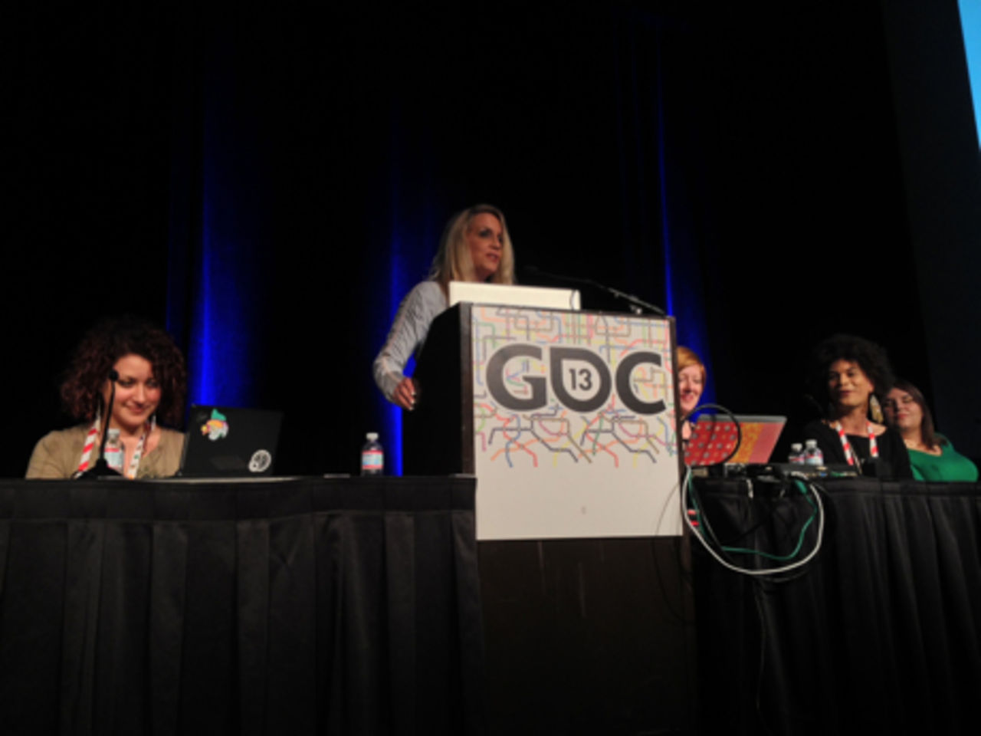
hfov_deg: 52.6
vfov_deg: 40.7
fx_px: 992
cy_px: 368
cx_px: 490
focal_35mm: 35
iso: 64
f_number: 2.4
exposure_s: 1/40
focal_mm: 4.28
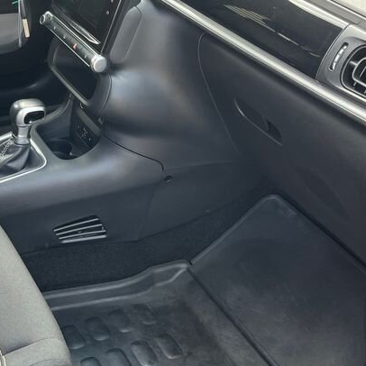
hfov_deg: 28.8
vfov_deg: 29.5
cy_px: 159
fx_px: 694
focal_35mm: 58
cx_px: 66
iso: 64
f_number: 1.6
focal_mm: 5.1
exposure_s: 1/168
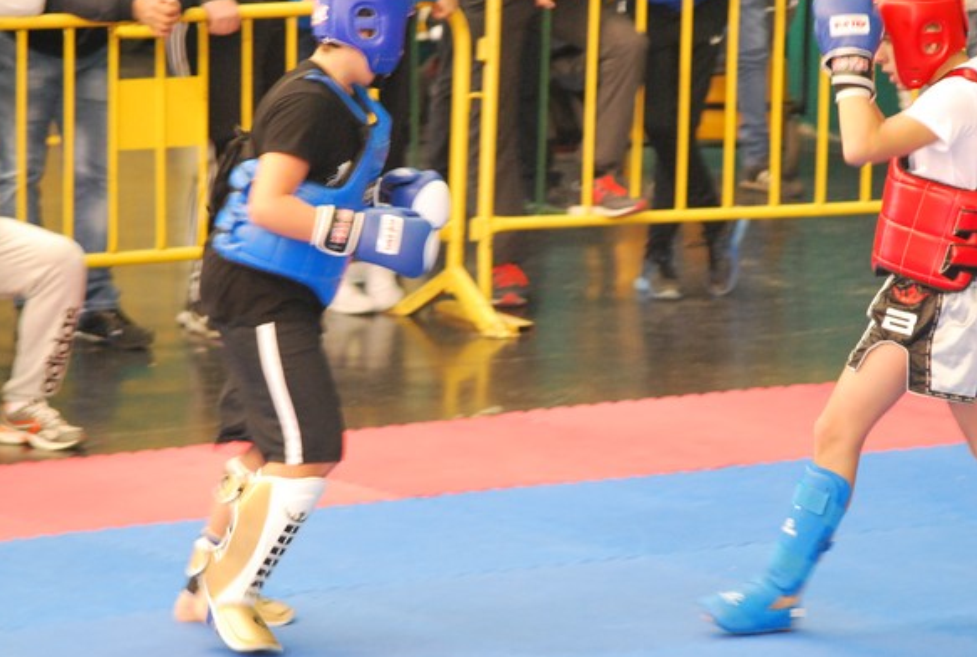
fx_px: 7555
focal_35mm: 278
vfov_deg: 5.0
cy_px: 267
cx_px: 523
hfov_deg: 7.4
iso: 1250
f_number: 4.5
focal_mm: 135
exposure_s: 1/60
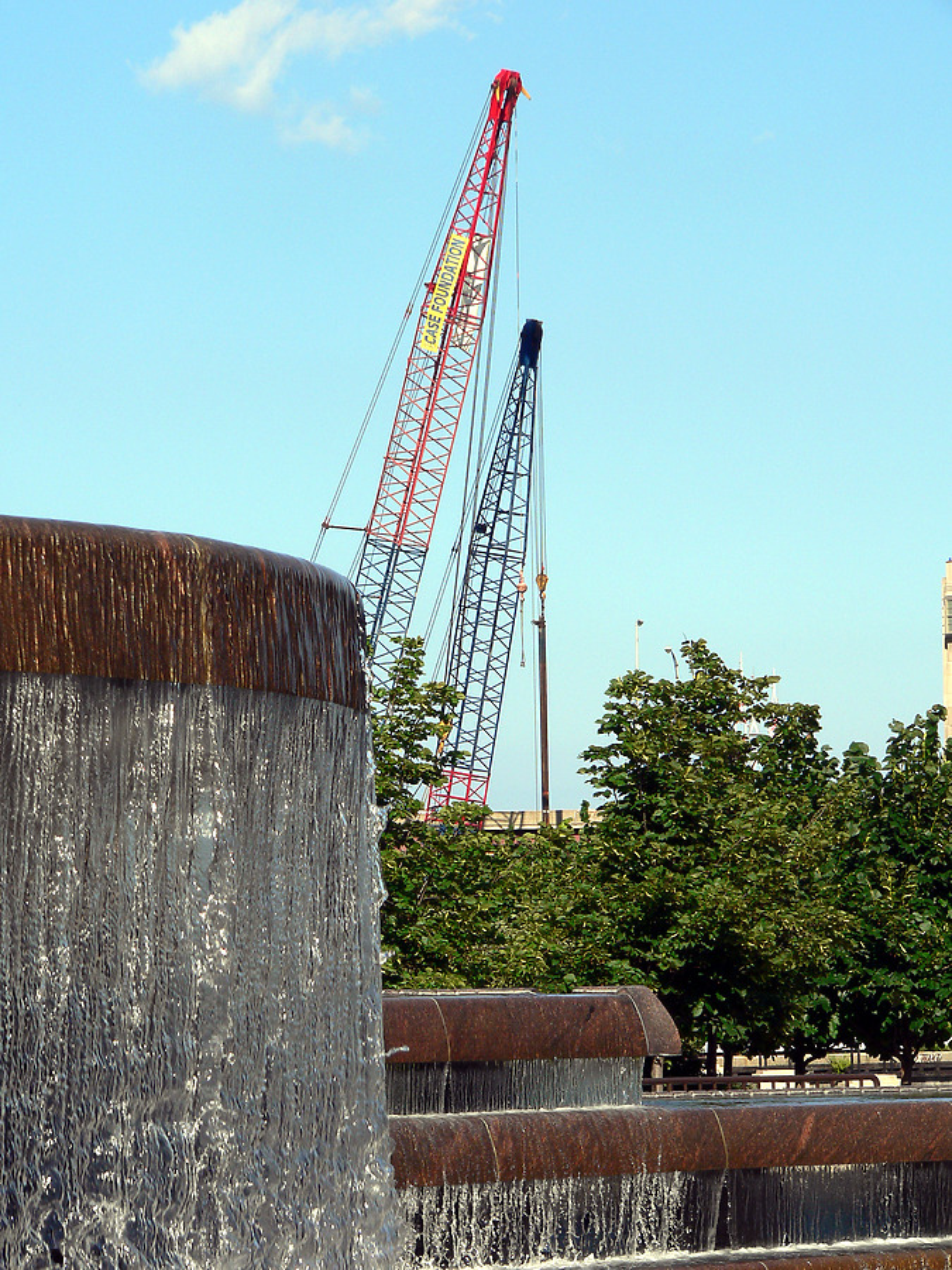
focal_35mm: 135
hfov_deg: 11.0
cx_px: 476
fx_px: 4950
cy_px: 635
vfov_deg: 14.6
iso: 80
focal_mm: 22.5
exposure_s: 1/500
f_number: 5.2
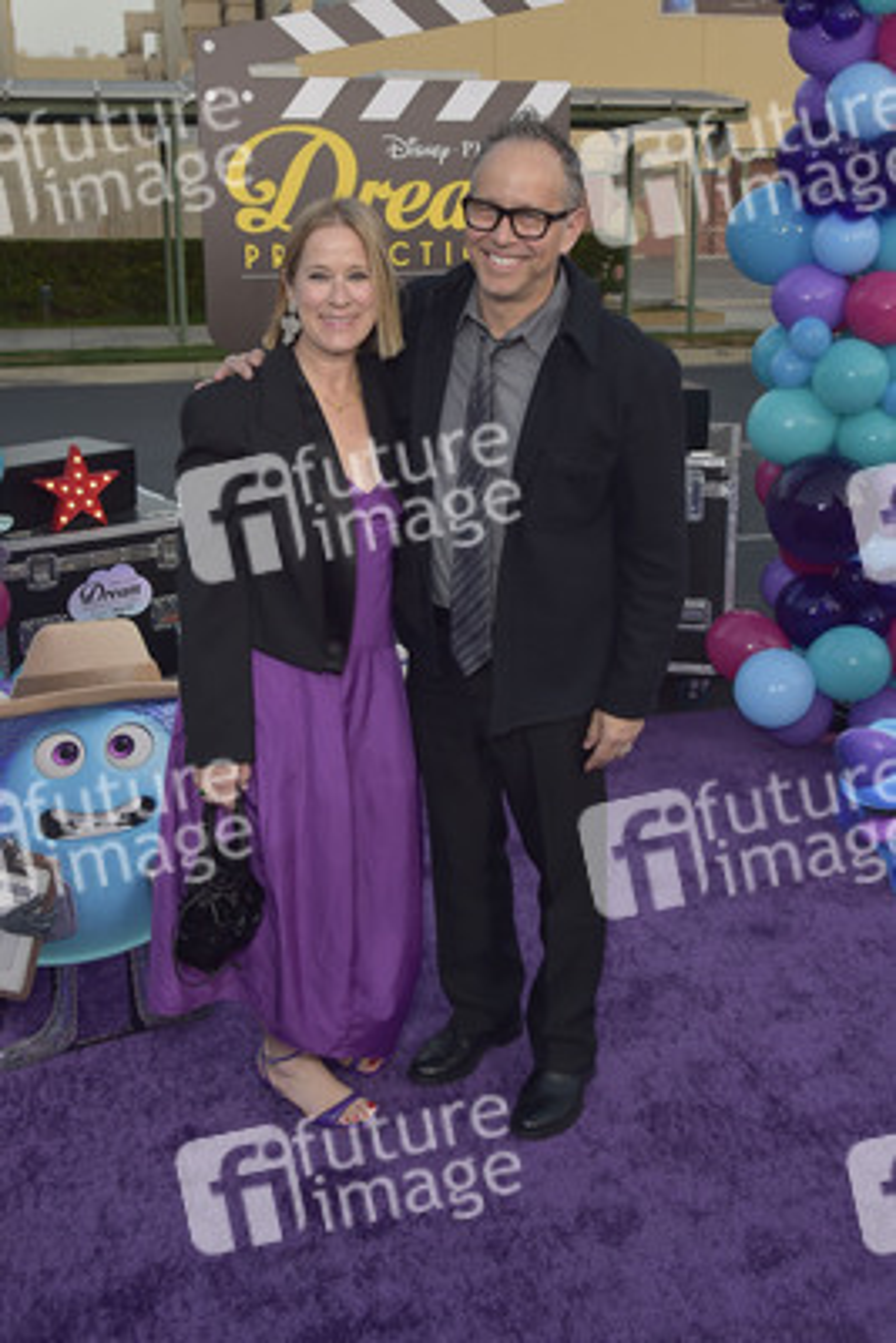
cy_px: 672
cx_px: 448
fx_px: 1156
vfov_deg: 60.3
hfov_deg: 42.4
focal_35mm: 31
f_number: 6.3
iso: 640
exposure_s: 1/250
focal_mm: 31
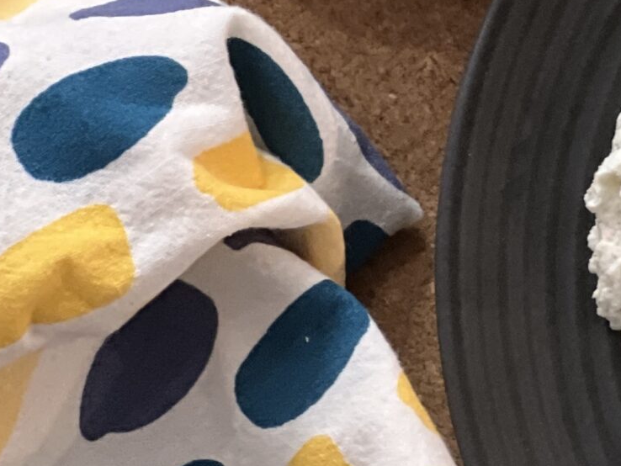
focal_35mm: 267
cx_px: 1016
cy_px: -77
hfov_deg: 7.3
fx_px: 4791
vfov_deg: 5.5
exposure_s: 1/20
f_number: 2.8
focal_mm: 9
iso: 320
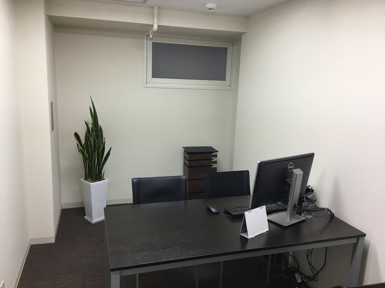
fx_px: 323
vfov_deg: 48.2
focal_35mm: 29
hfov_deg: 61.7
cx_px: 192
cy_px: 144
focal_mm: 4.15
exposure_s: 1/30
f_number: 2.2
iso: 32
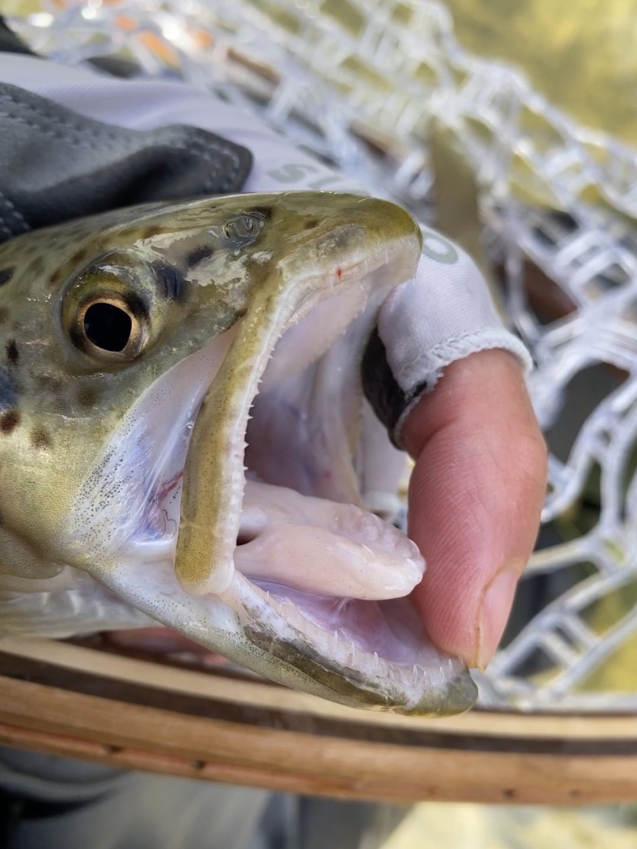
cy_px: 424
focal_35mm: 26
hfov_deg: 53.1
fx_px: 638
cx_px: 318
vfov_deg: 67.3
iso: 32
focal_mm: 4.25
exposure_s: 1/444
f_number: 1.8
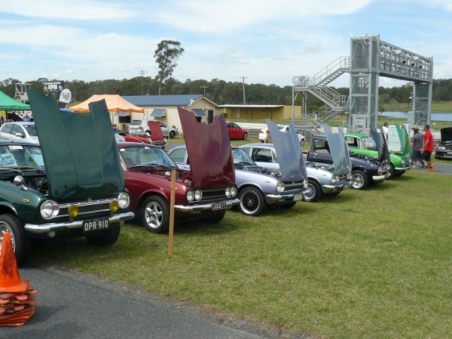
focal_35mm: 36
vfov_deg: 39.7
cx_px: 226
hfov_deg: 51.4
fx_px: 470
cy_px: 170
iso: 100
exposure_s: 1/320
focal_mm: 6
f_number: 5.6
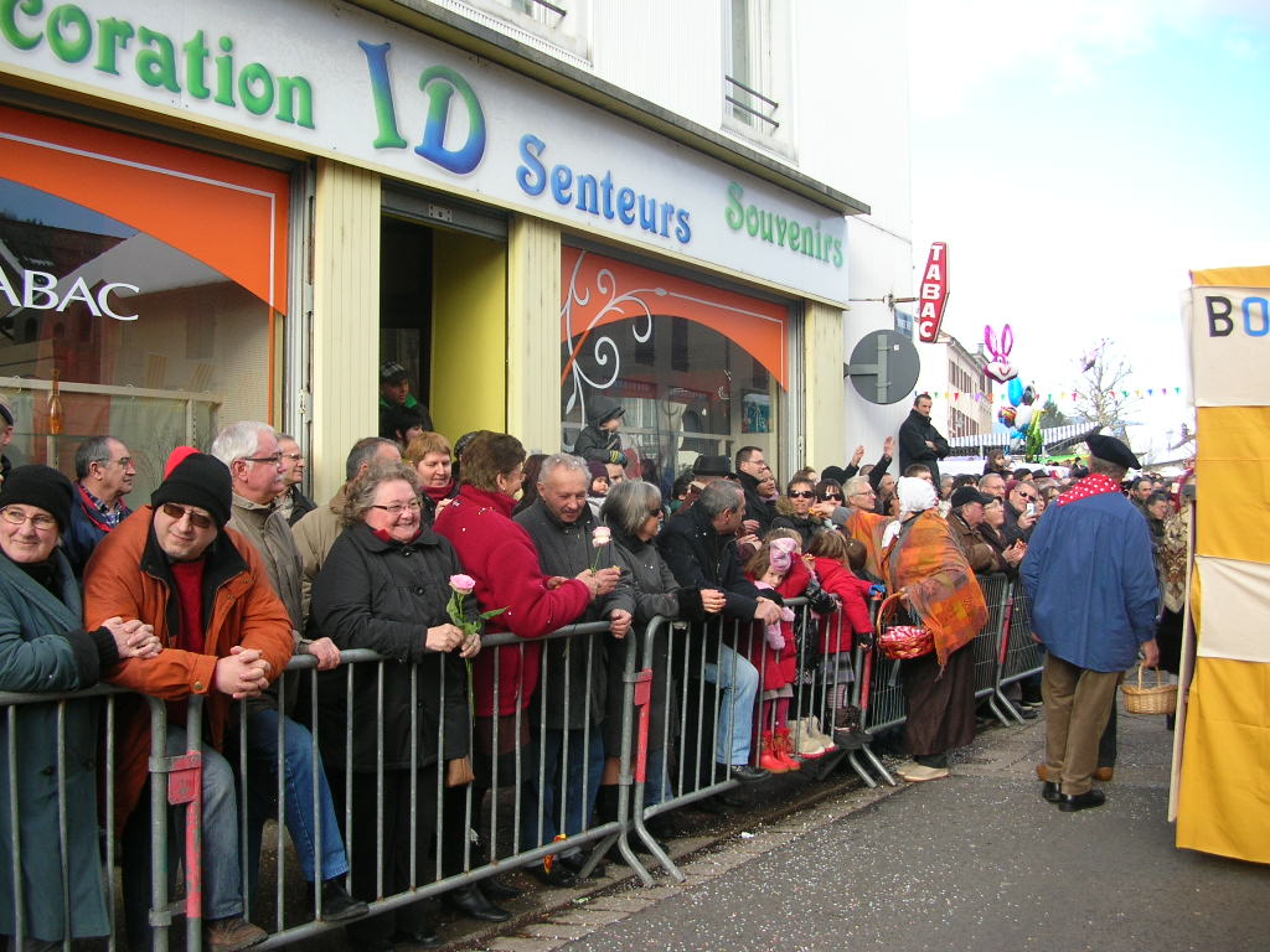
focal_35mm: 35
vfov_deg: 40.7
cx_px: 635
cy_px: 476
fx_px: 1284
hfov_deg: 52.6
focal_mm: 5.8
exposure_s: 1/198
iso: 50
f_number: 2.8
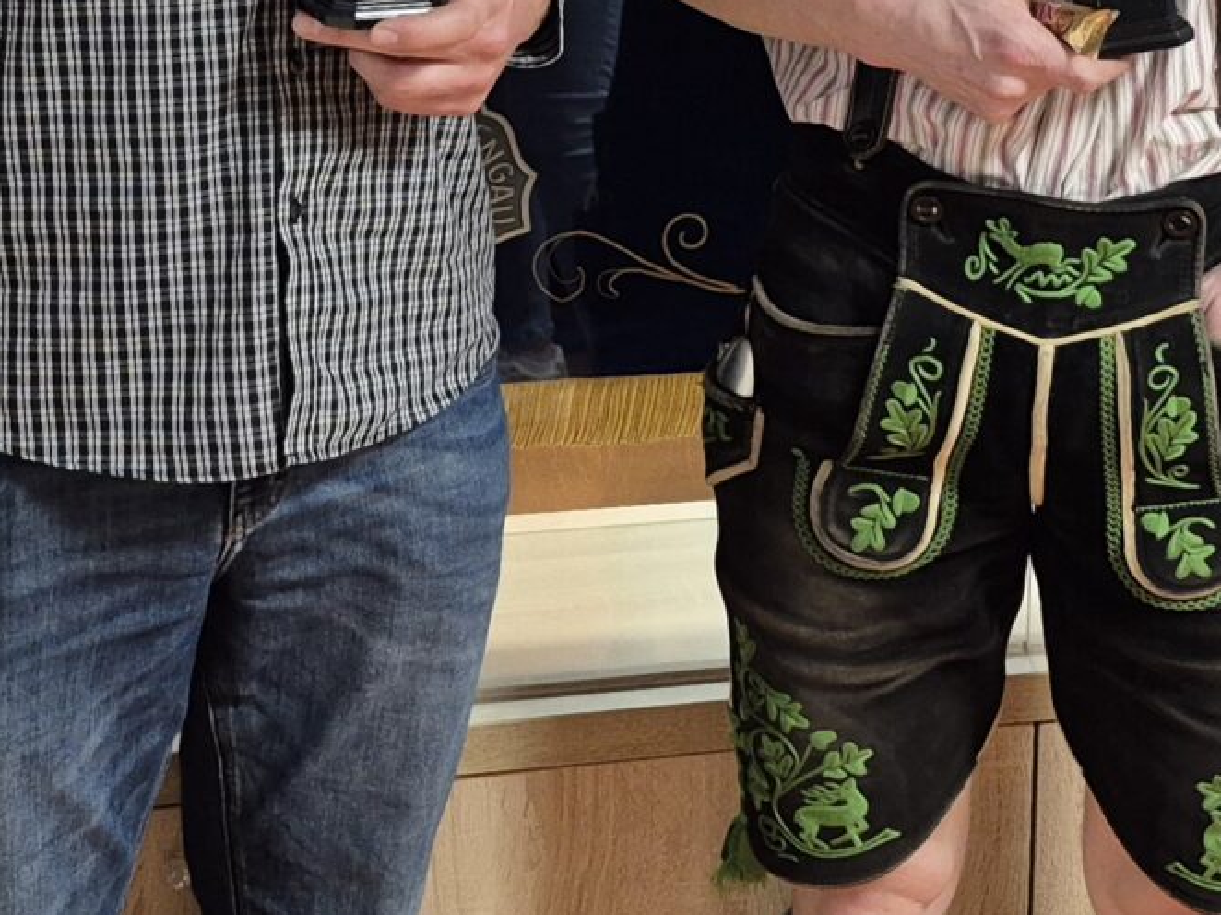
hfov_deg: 22.0
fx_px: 3138
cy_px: 142
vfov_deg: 16.4
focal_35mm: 89
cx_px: 705
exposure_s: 1/100
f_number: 1.8
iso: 400
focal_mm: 5.4
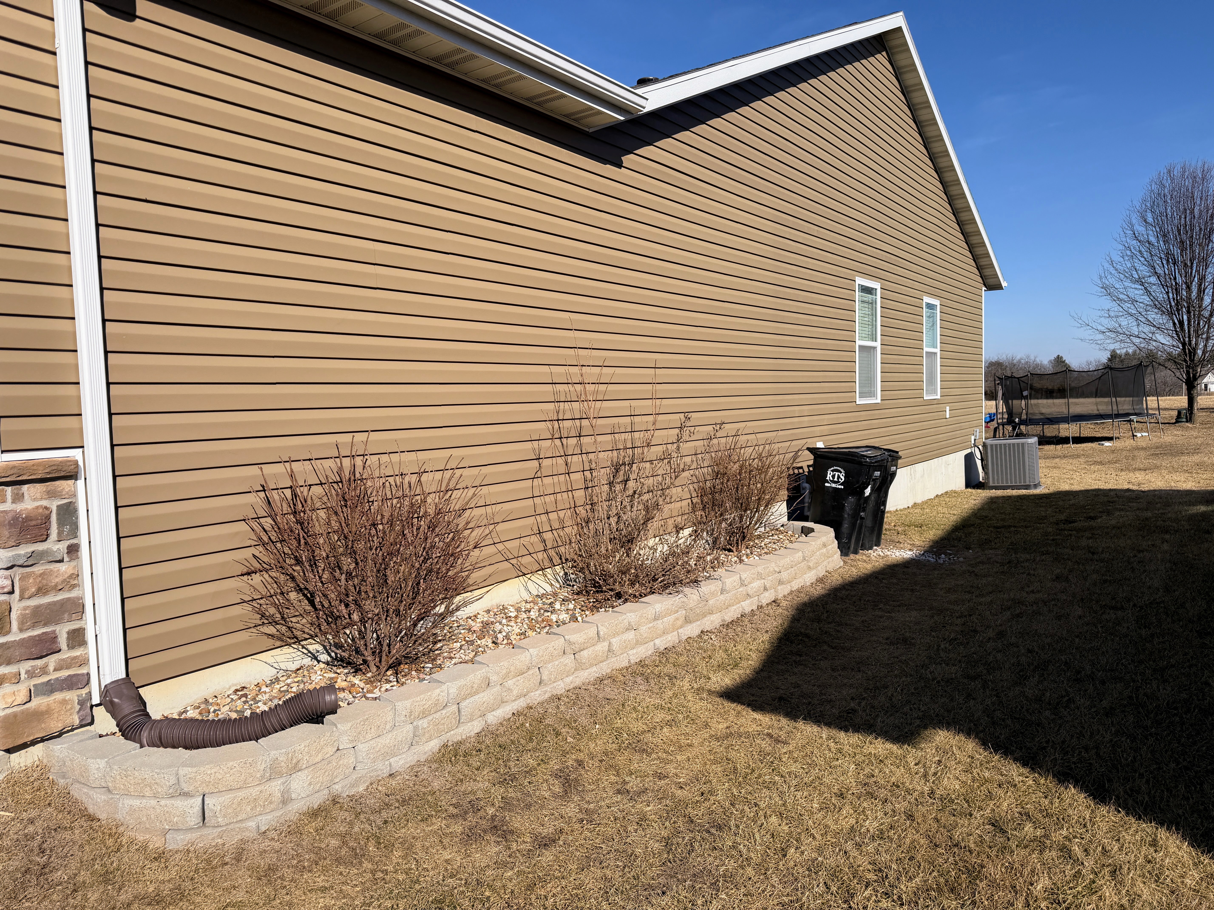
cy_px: 455
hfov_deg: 71.6
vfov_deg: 56.8
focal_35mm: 24
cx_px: 607
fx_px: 842
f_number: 1.78
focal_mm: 6.76
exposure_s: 1/7353
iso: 80
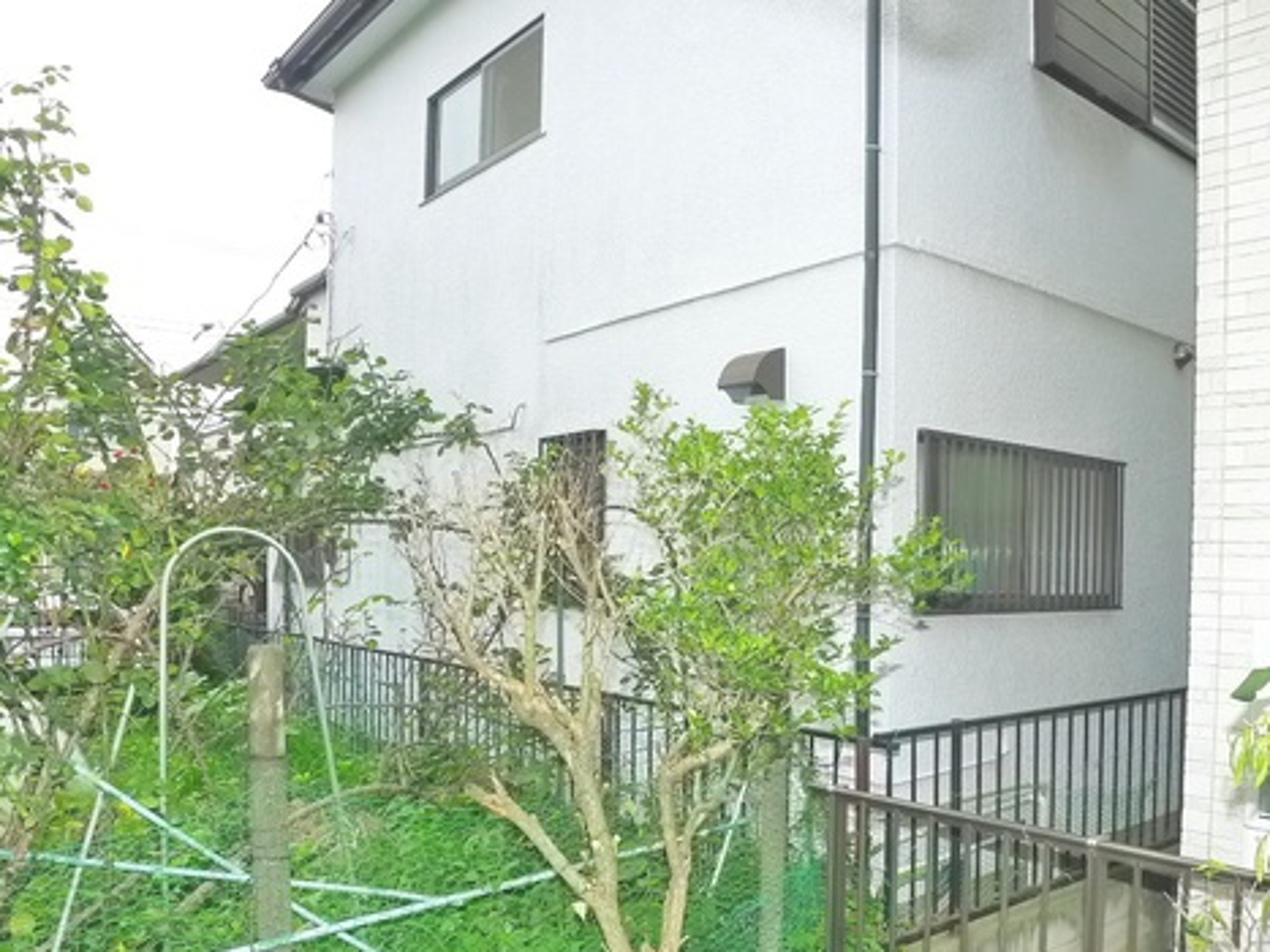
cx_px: 789
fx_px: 1320
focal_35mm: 36
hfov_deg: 50.9
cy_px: 627
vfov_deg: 39.2
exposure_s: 1/500
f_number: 3.5
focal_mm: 5.1
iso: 400
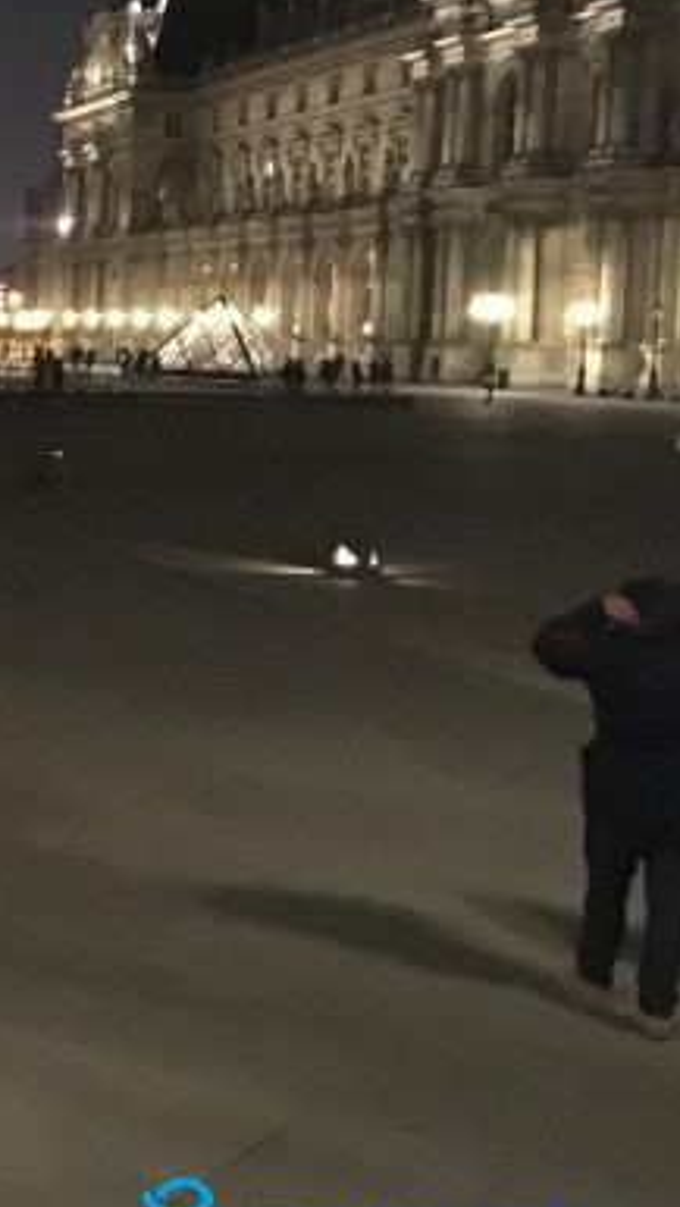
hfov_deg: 16.3
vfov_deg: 33.2
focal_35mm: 63
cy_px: 464
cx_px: -514
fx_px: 2016
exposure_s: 1/17
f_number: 2.2
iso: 1600
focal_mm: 4.15
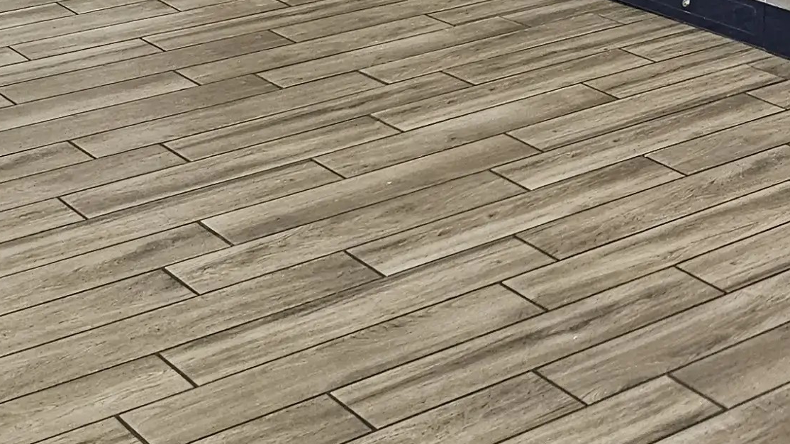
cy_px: -379
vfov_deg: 12.2
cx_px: 1057
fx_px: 1885
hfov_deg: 21.2
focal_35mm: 90
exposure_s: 1/120
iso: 200
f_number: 1.8
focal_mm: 5.4
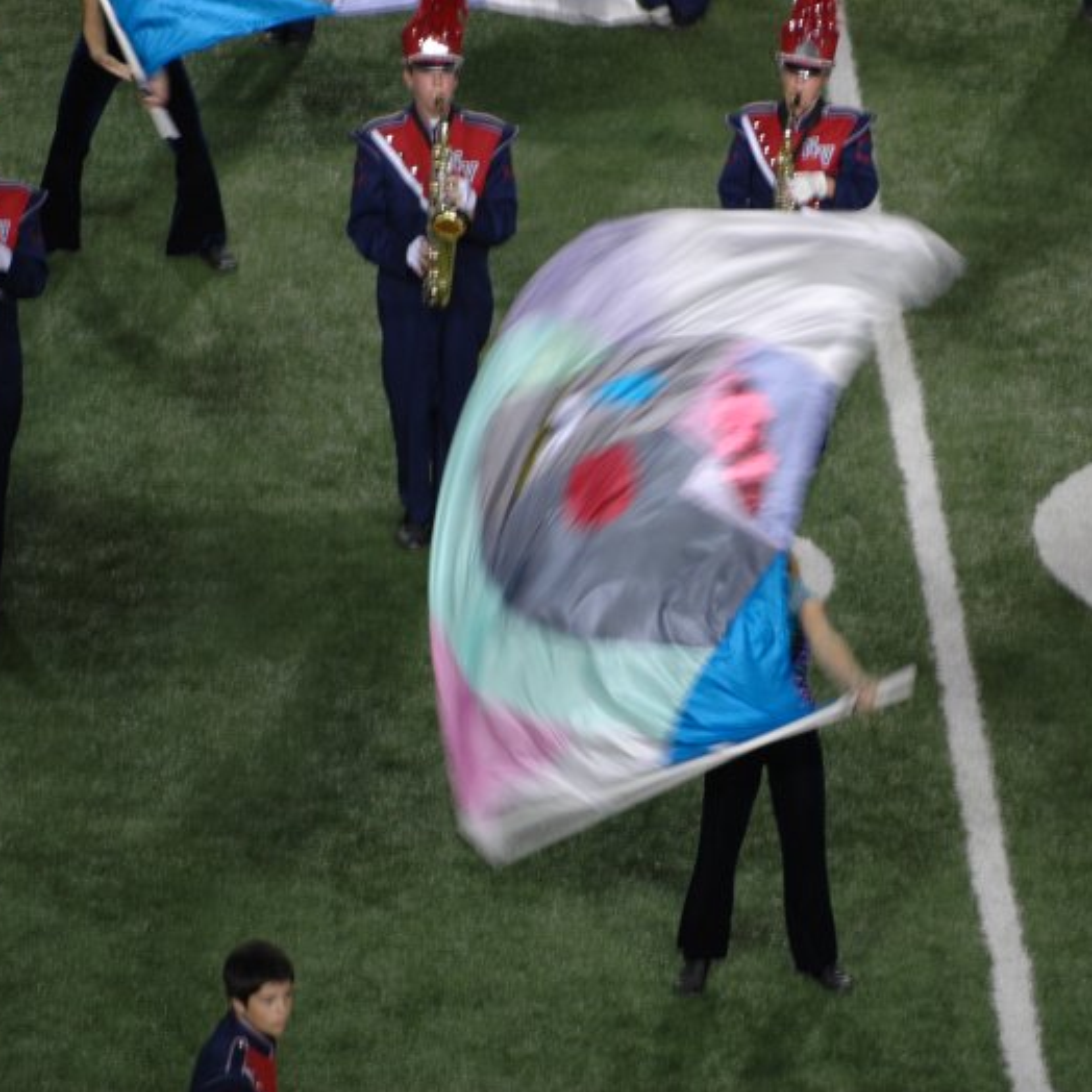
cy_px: 552
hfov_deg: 4.5
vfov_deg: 4.5
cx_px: 702
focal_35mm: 389
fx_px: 13884
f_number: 2.8
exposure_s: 1/60
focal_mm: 200
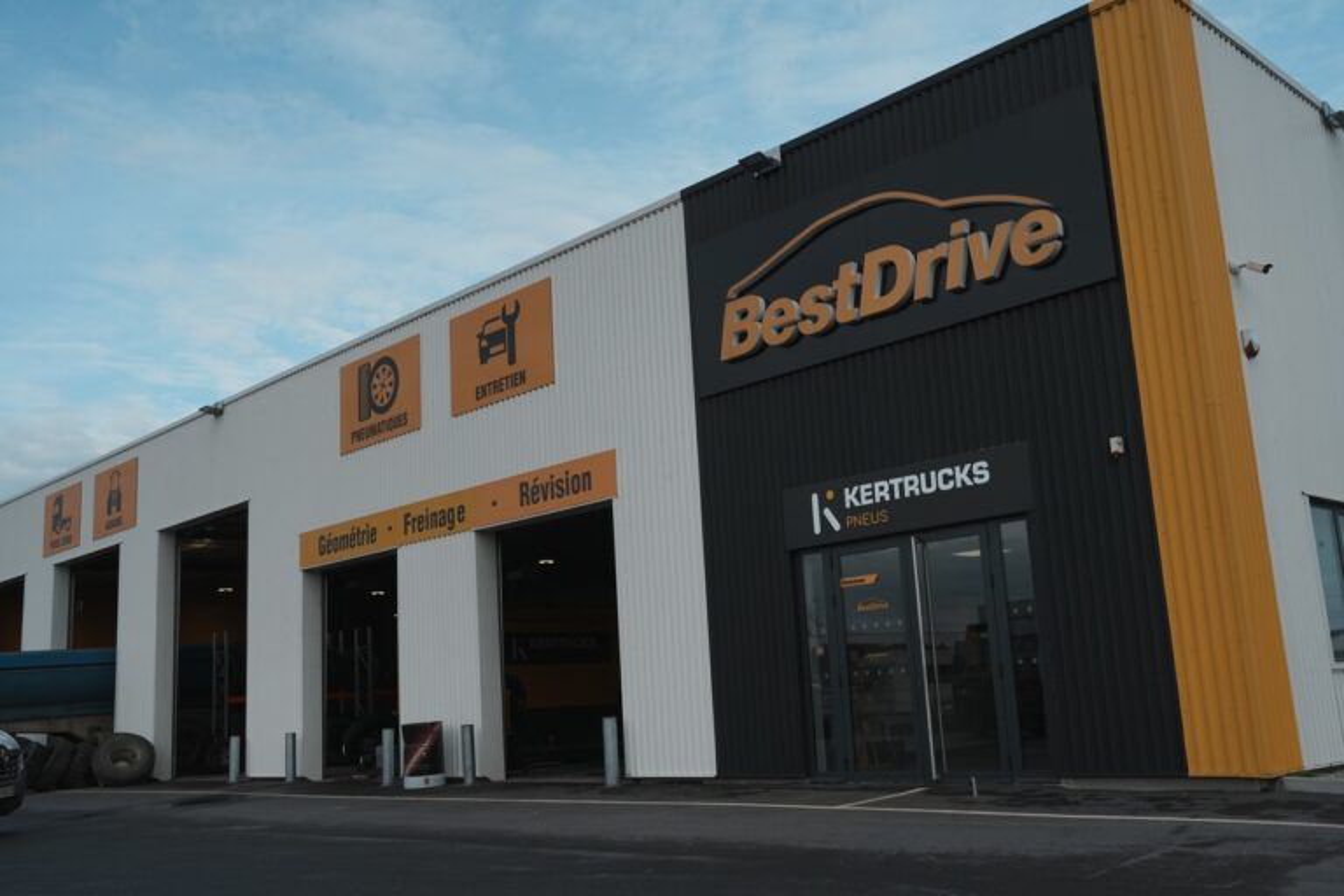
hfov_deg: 54.4
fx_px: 1307
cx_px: 672
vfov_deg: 37.9
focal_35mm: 35
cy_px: 448
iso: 320
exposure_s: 1/320
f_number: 16
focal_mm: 35
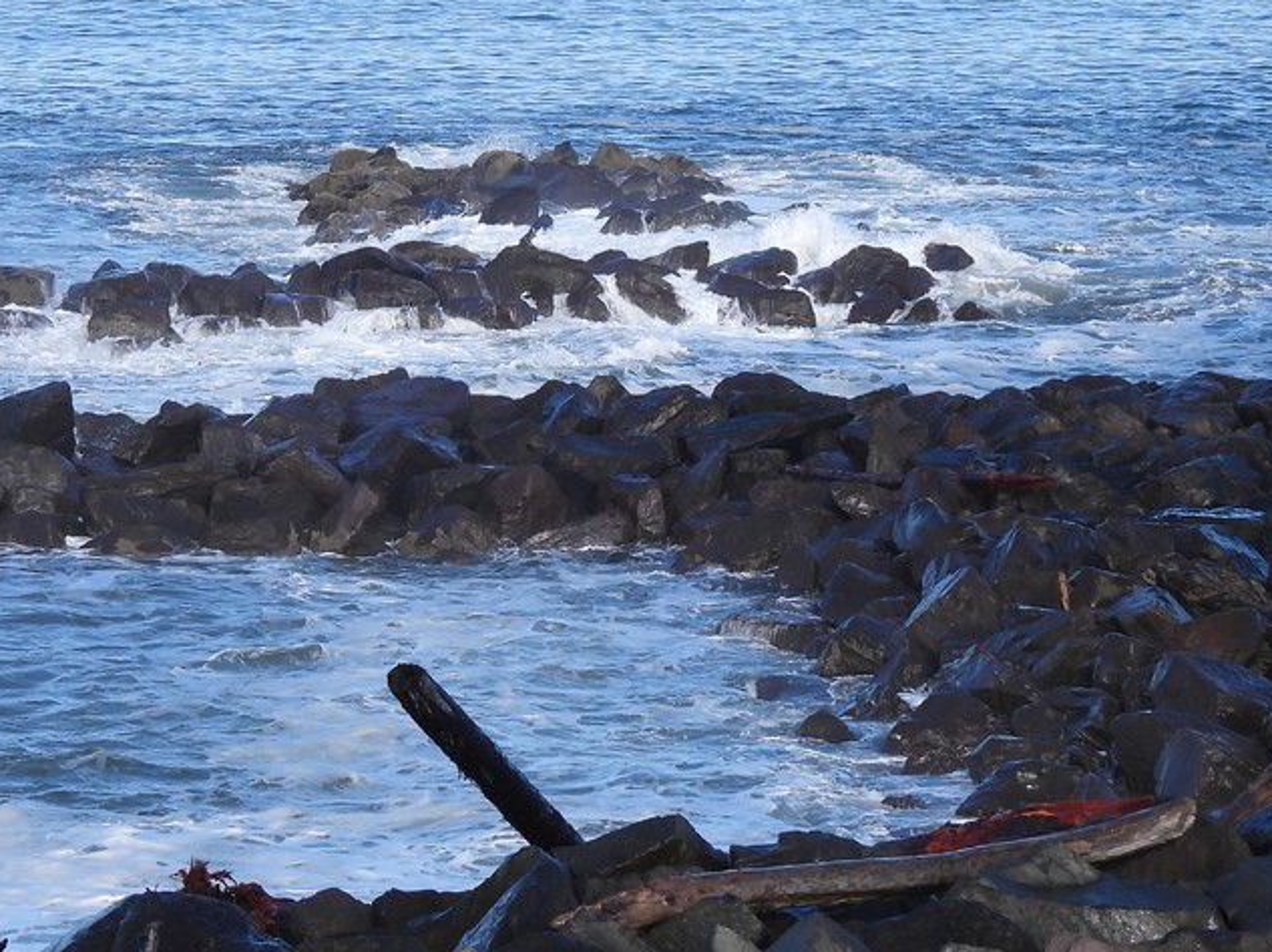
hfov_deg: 11.5
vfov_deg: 8.6
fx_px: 6317
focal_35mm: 172
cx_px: 607
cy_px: 343
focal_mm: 15.2
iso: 100
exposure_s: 1/640
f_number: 4
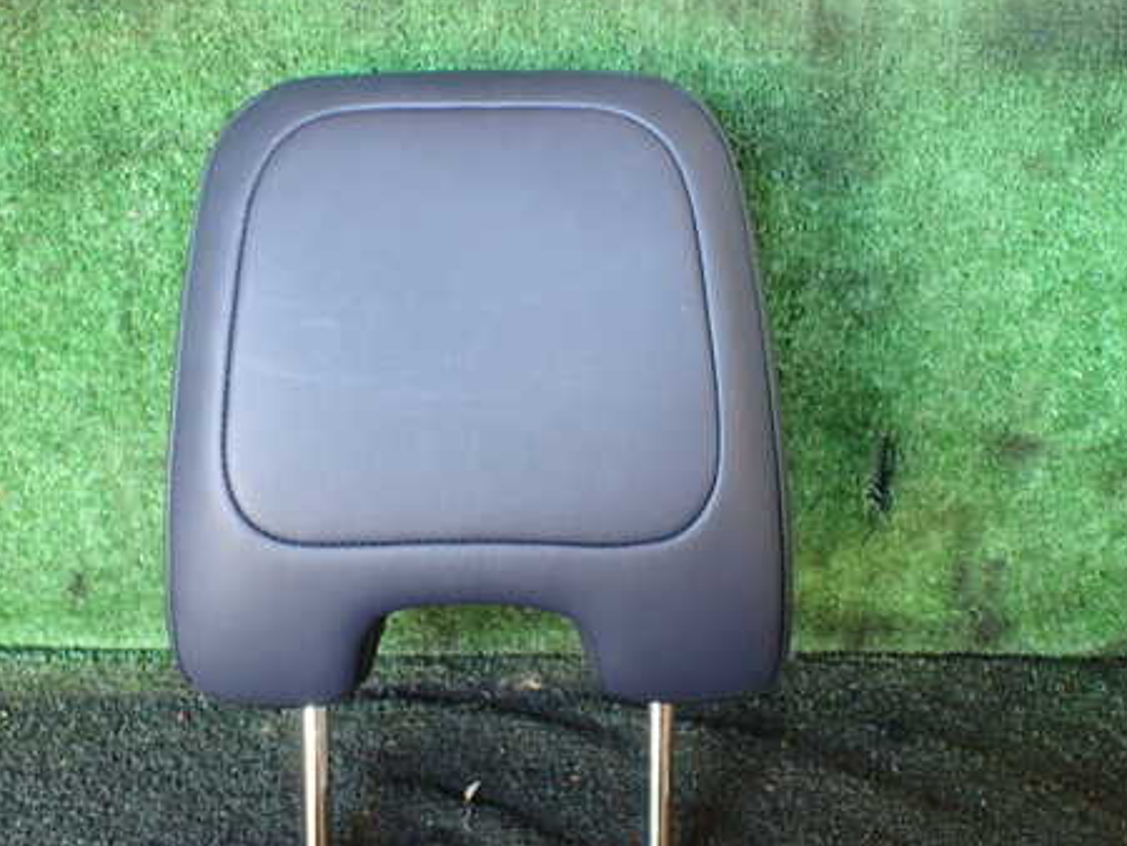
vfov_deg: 36.0
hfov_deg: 46.7
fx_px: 1303
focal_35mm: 40
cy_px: 453
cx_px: 491
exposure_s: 1/80
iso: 800
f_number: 2.3
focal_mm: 5.4
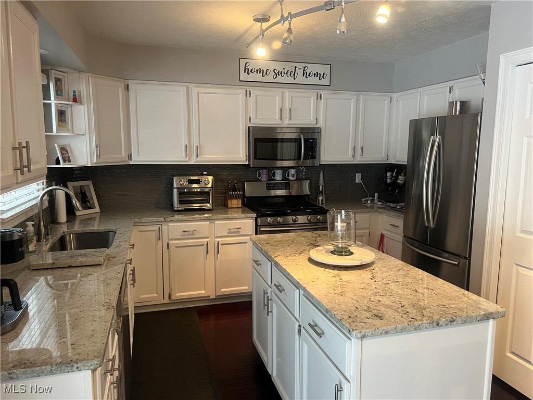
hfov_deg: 67.3
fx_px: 400
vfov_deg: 53.1
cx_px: 266
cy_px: 200
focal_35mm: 26
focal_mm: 5.7
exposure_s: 1/60
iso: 200
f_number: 1.5
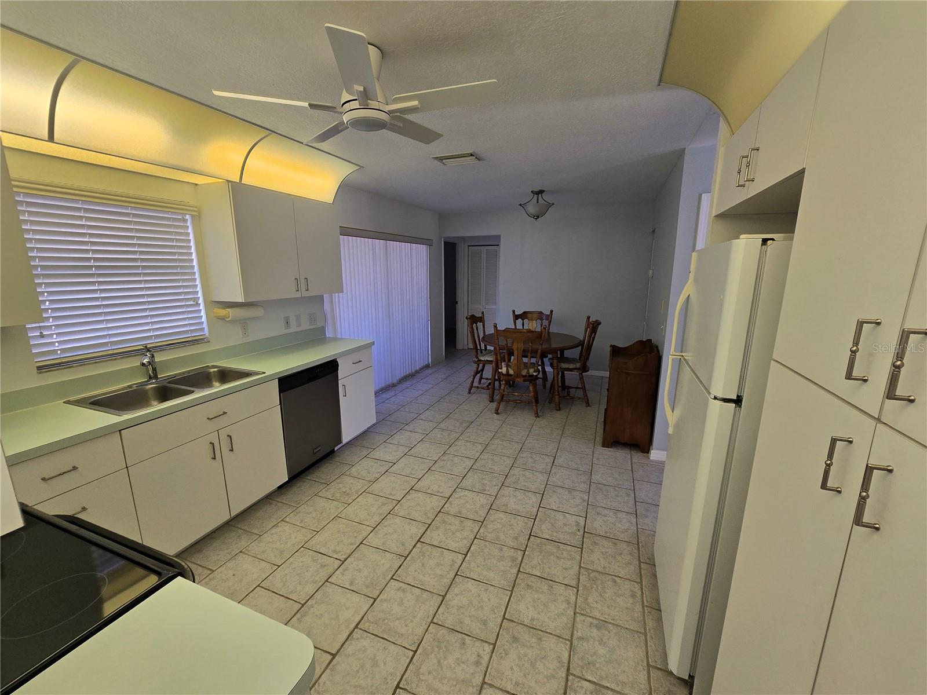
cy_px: 348
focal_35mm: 13
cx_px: 464
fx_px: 348
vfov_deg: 89.9
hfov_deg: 106.2
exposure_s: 1/120
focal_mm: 2.2
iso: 64
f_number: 2.2
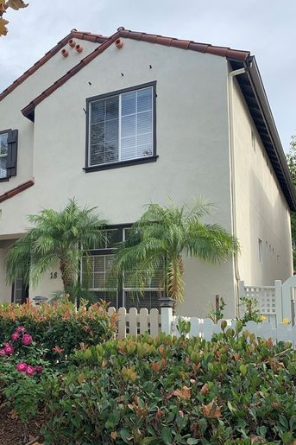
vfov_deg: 54.3
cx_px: 85
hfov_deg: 37.2
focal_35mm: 35
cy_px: 248
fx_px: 432
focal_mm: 4.25
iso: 25
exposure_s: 1/1111
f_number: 1.8
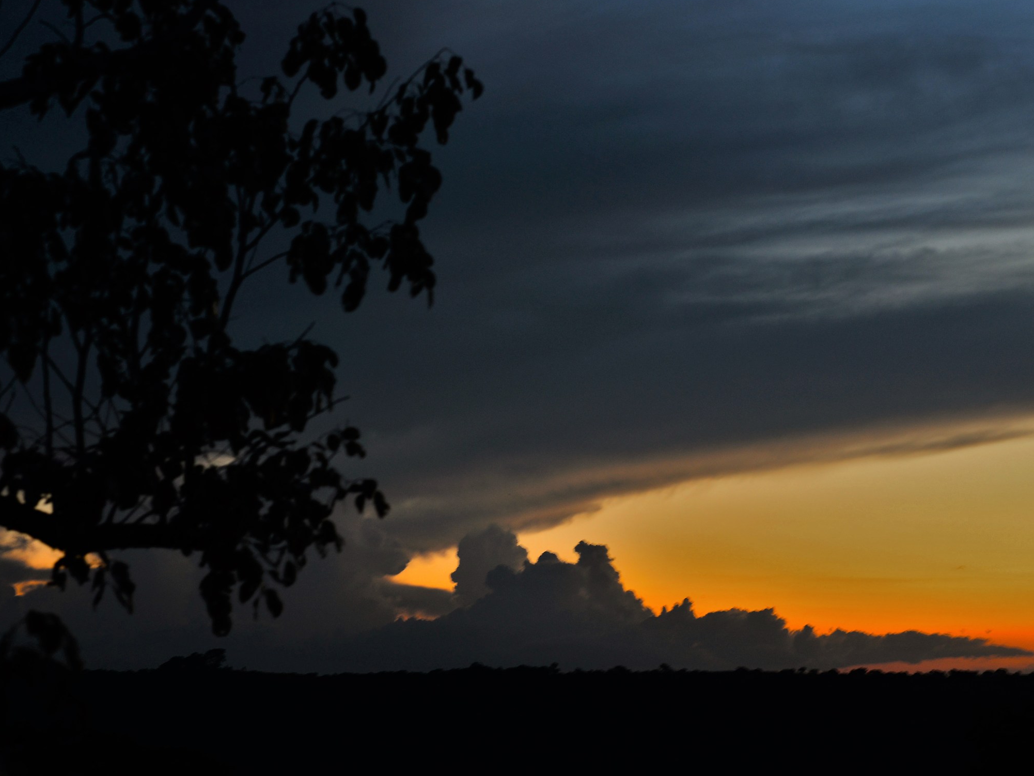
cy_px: 407
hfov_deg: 20.0
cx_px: 543
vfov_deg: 15.1
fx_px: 2928
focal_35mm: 98
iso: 800
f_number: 6.7
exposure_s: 1/15
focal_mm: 85
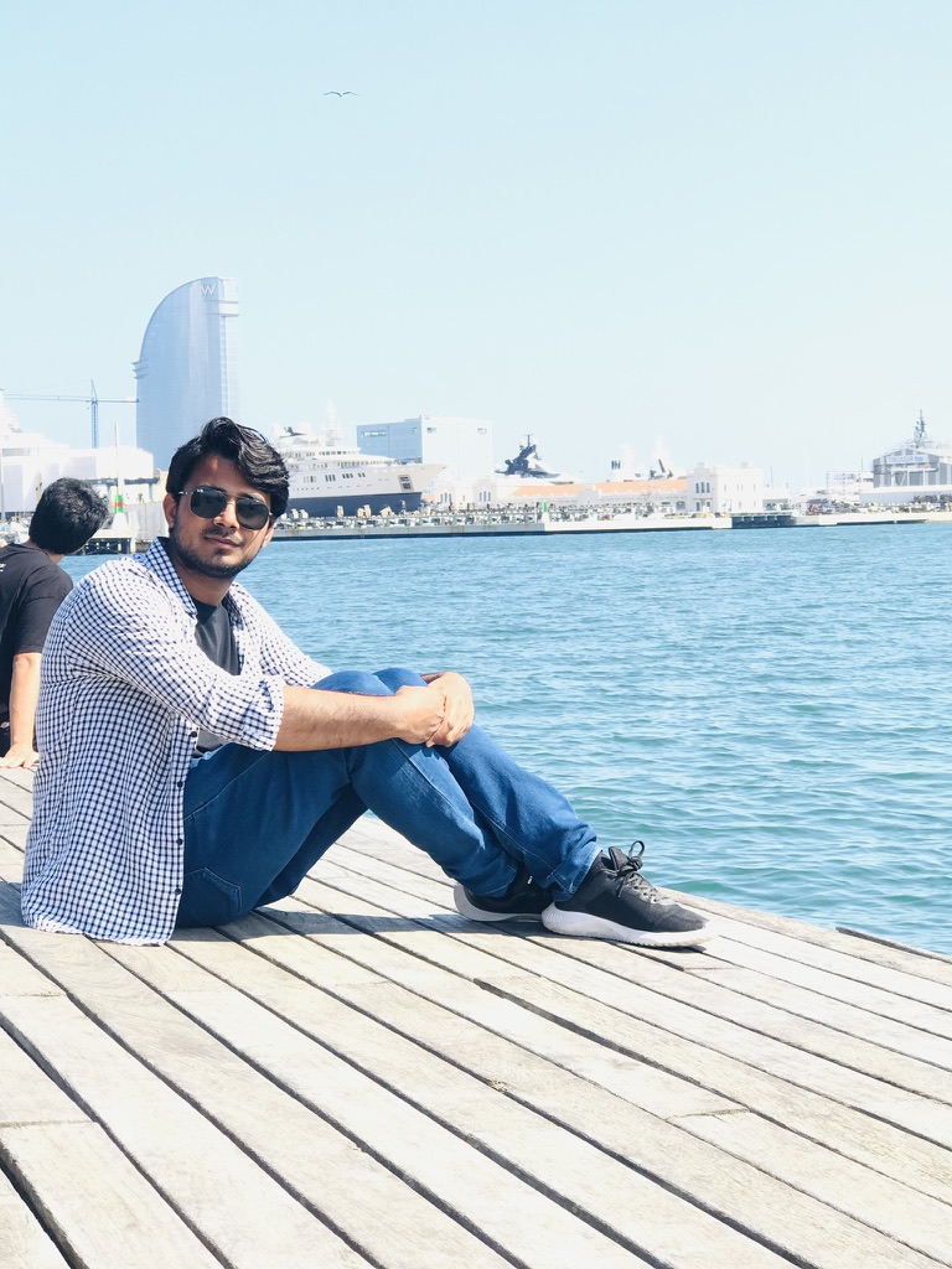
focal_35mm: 57
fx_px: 2090
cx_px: 476
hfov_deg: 25.7
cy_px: 634
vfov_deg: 33.8
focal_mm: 6.6
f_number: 2.8
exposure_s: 1/349
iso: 20
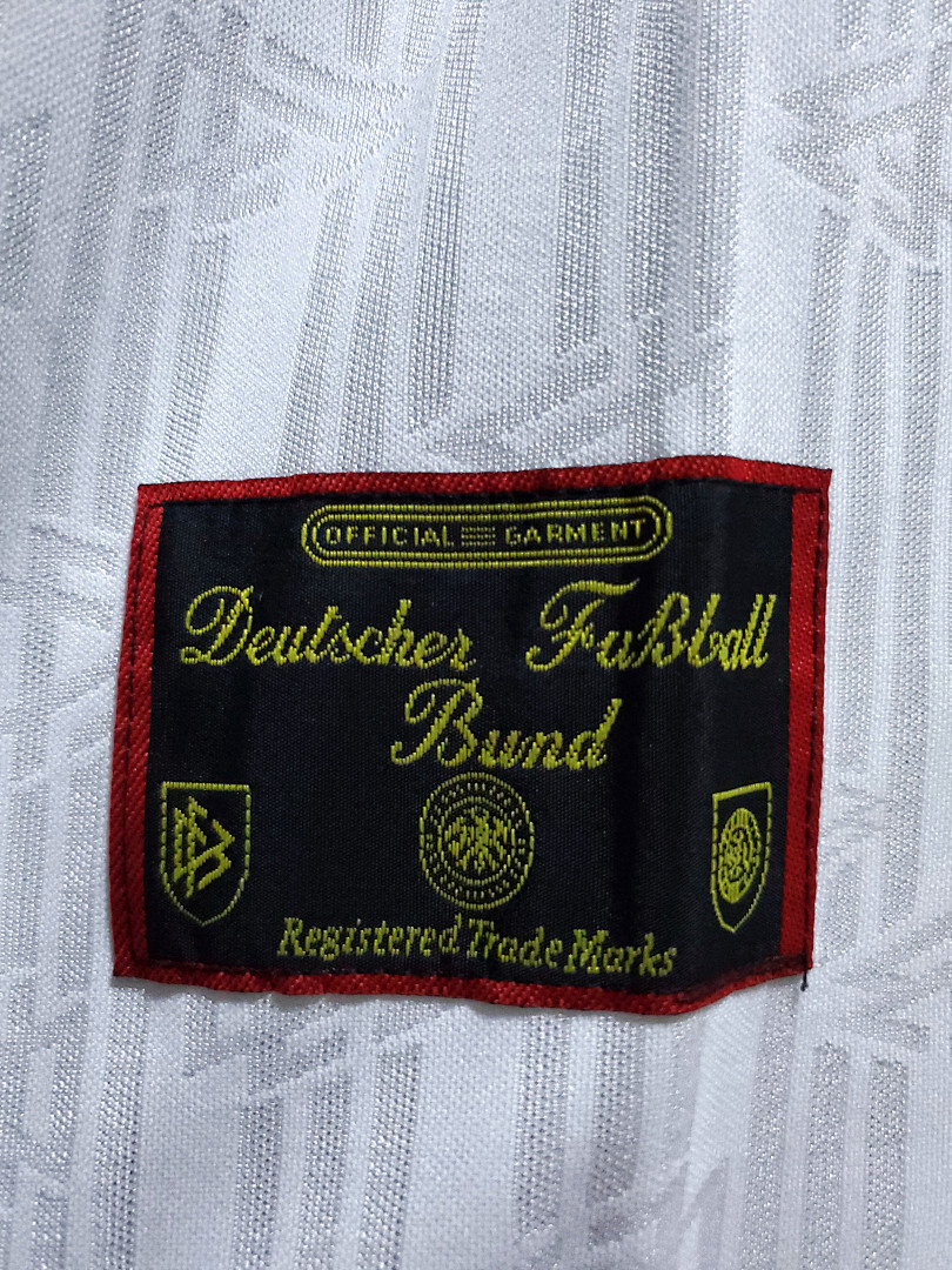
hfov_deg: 53.1
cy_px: 635
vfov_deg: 67.3
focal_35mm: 26
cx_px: 476
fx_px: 953
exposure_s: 1/30
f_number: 1.5
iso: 500
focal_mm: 4.3
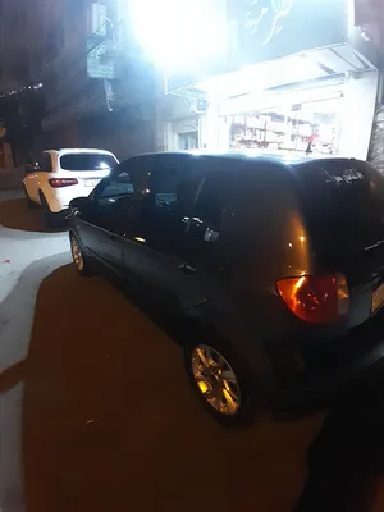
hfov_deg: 74.7
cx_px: 192
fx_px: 251
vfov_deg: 91.0
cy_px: 256
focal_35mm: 17
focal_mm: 1.46
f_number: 2.2
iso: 400
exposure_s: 1/20
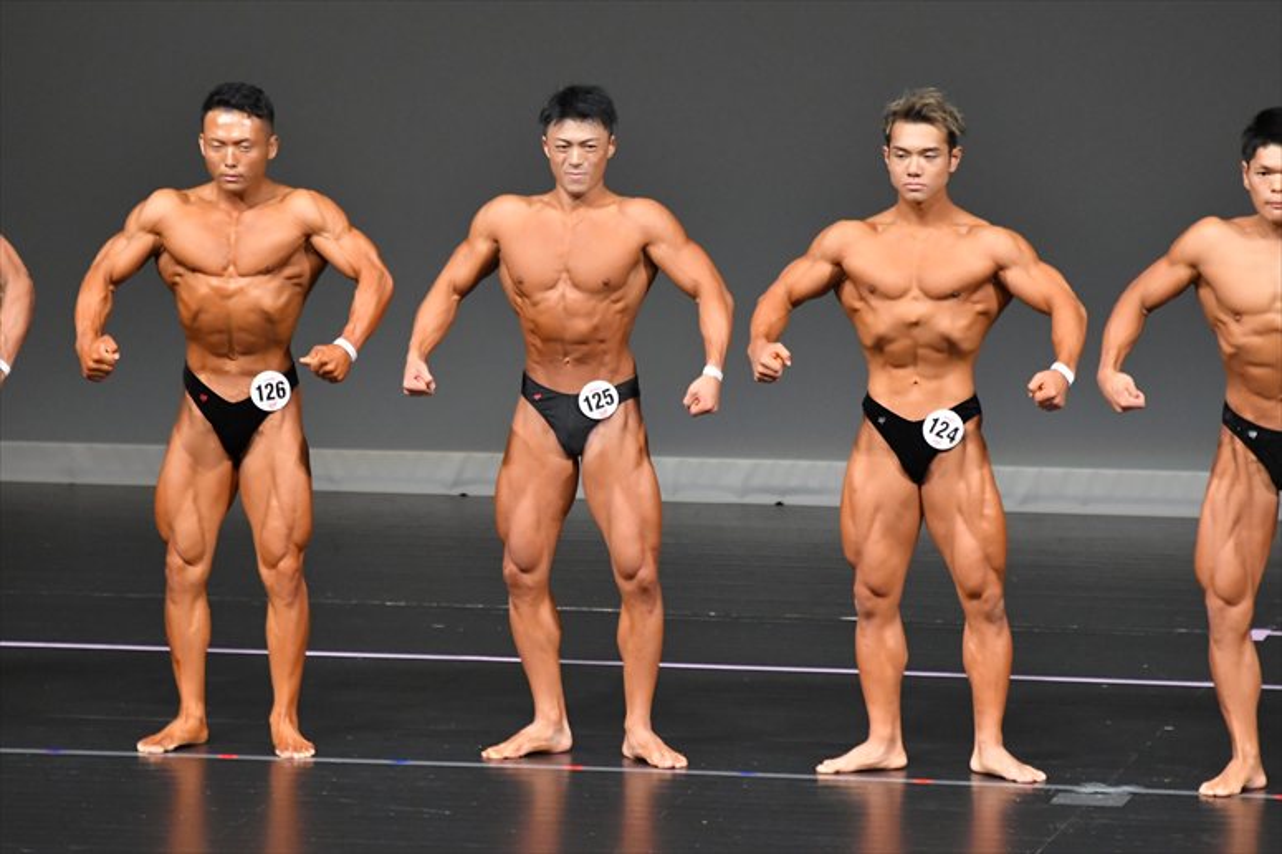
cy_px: 427
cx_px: 641
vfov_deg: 4.4
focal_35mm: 315
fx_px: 11212
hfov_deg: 6.5
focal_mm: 210
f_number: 5.6
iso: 5000
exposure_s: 1/400
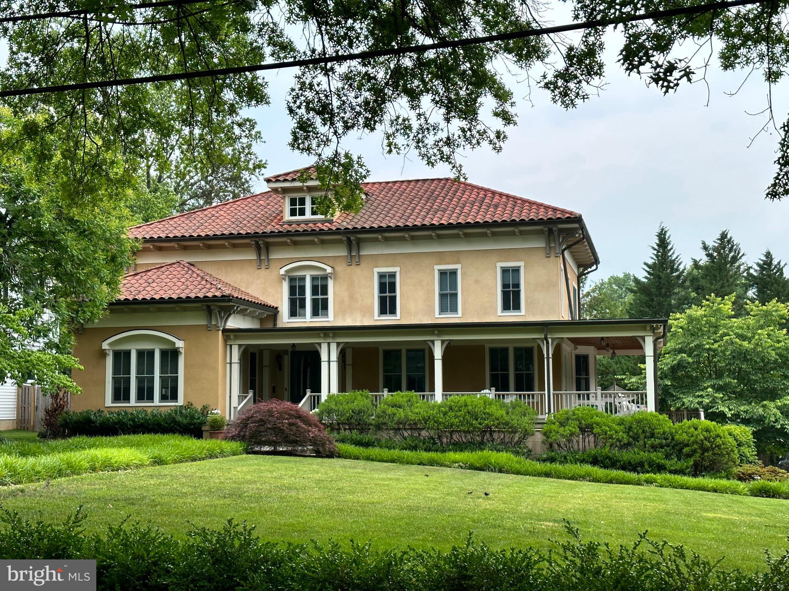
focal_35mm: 48
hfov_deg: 39.7
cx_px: 394
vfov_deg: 30.3
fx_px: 1094
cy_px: 296
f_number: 1.78
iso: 64
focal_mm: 6.86
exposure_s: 1/1751
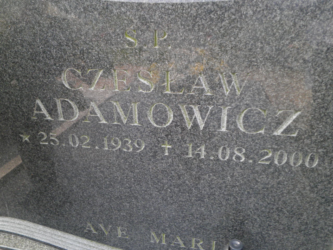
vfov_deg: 53.1
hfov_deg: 67.3
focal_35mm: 26
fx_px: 250
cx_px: 166
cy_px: 125
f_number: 7.9
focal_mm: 4.7
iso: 100
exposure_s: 1/25
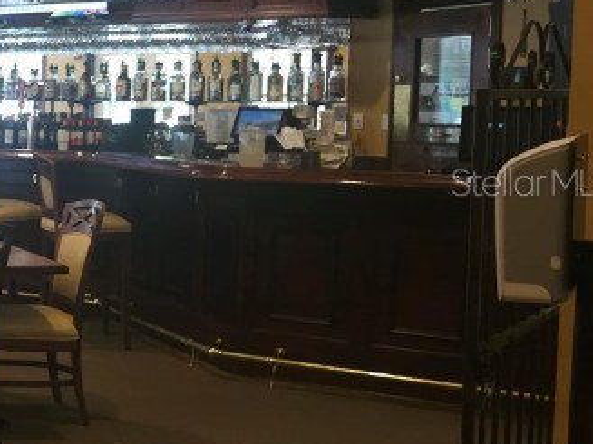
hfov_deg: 22.2
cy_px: 181
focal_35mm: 72
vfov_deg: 20.4
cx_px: -306
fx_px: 1233
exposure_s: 1/60
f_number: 1.7
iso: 250
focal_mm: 6.3
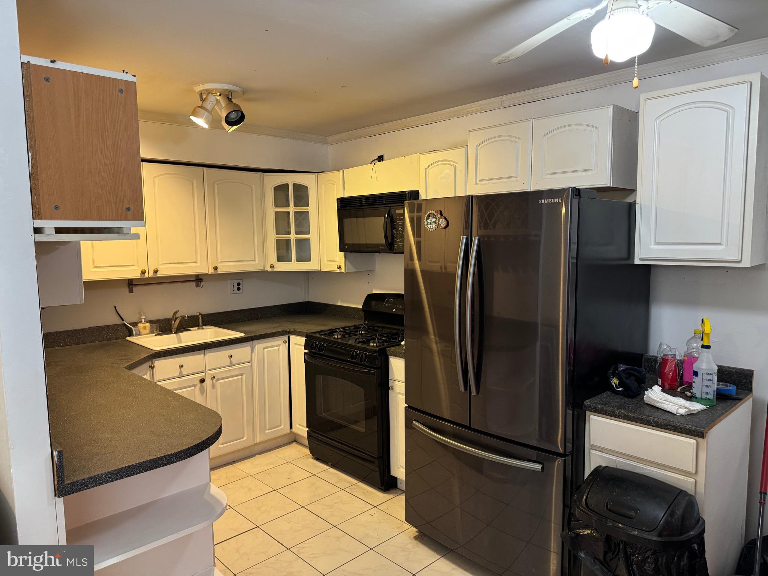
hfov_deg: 71.6
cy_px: 288
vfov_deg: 56.8
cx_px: 384
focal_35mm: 24
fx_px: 532
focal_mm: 6.76
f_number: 1.78
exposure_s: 1/60
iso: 320
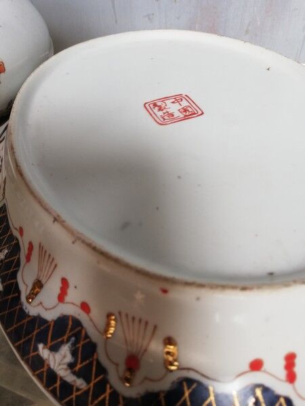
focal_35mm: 26
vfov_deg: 67.3
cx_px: 152
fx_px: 305
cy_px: 203
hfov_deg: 53.1
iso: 50
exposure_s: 1/50
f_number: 2.2
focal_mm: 3.81
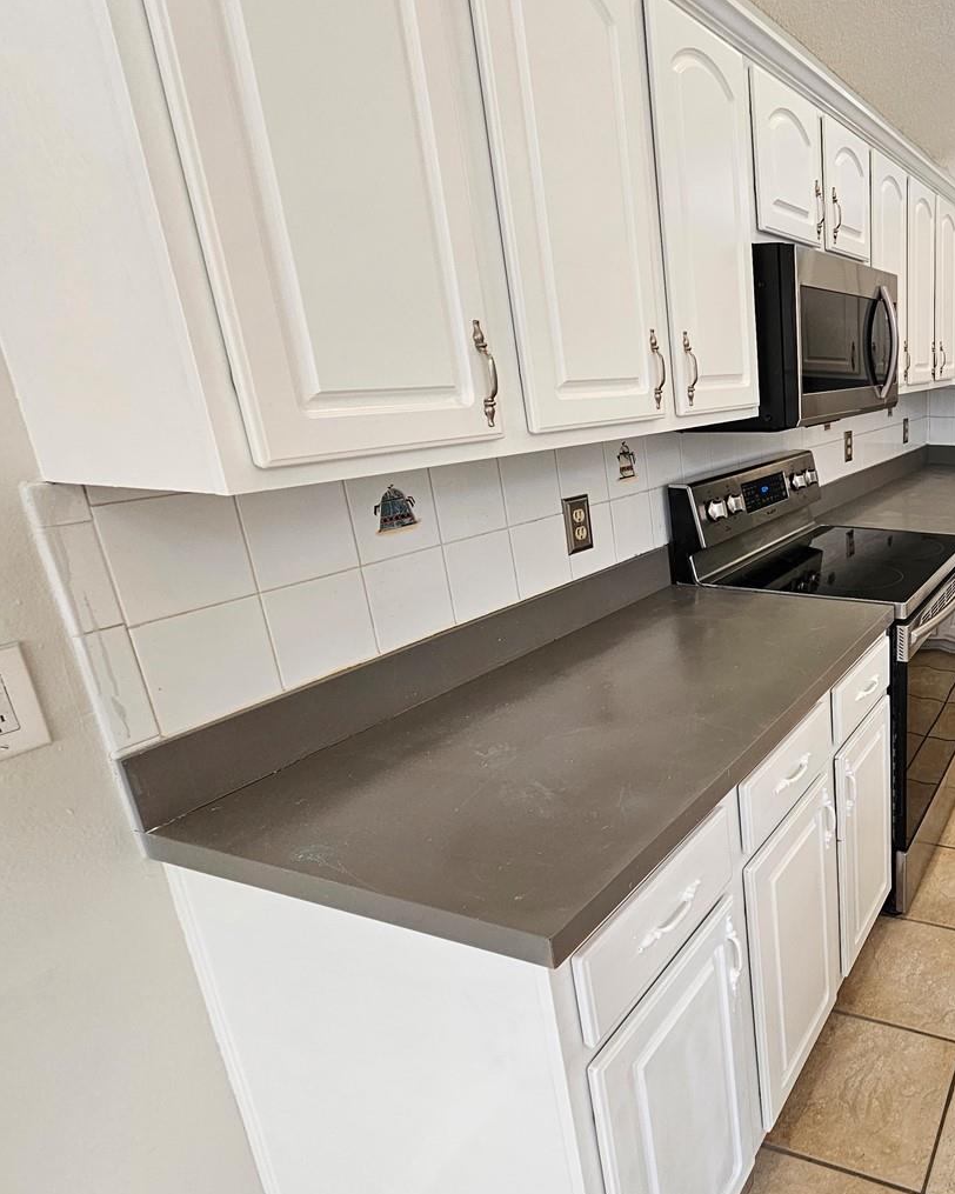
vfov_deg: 80.4
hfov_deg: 56.2
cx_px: 902
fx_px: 707
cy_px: 591
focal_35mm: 20
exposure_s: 1/60
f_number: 2.2
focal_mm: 2.2
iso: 100
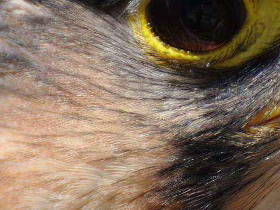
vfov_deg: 1.2
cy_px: 59
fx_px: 10079
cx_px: 302
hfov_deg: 1.6
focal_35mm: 1247
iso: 200
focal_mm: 260
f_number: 6.3
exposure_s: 1/640
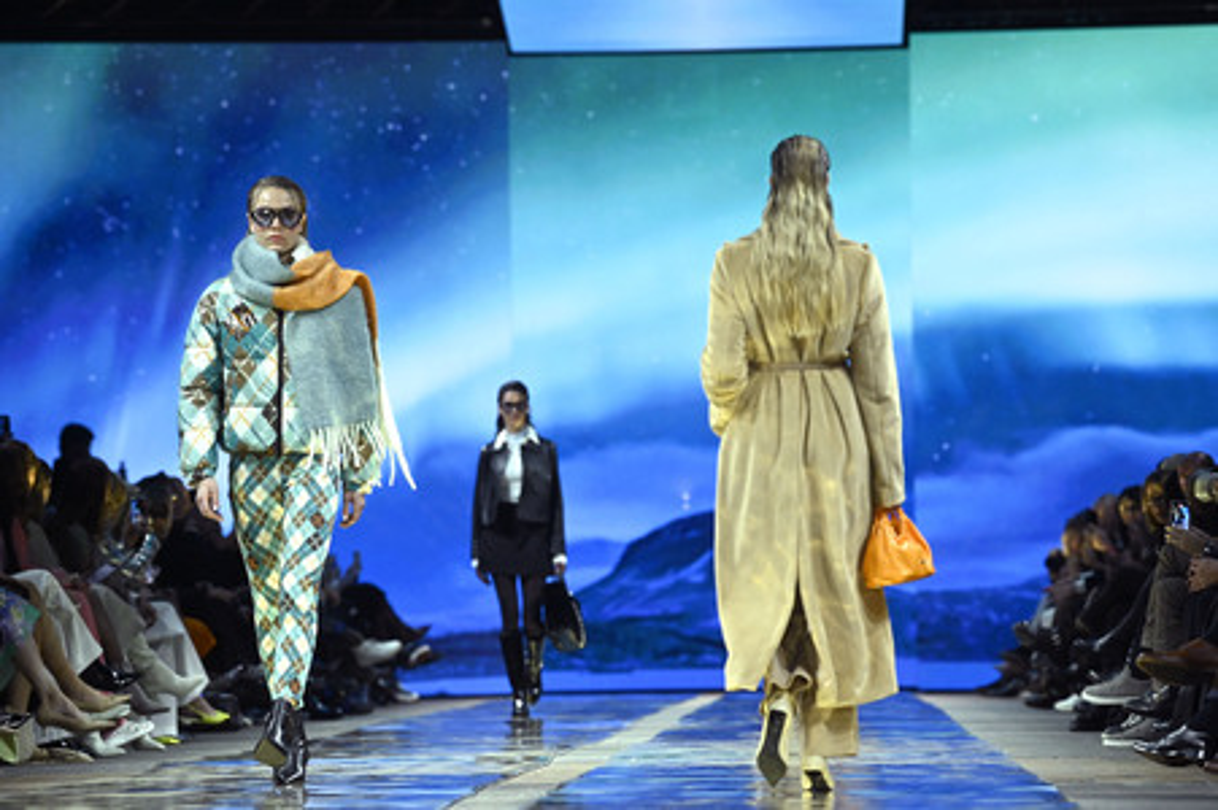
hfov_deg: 10.3
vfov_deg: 6.9
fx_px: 6762
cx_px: 609
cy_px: 405
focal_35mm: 200
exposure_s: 1/500
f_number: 5
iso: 4000
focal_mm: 200
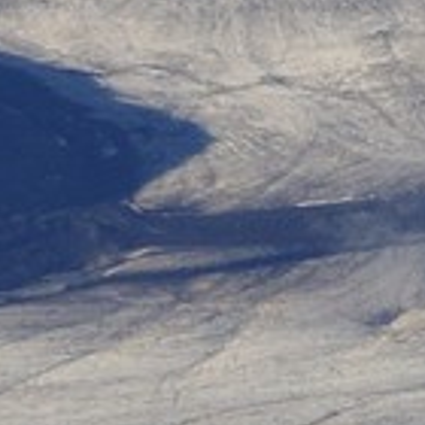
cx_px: 1867
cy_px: 313
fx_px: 7806
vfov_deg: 3.1
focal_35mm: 562
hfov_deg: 3.0
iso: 200
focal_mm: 58
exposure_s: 1/320
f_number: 10
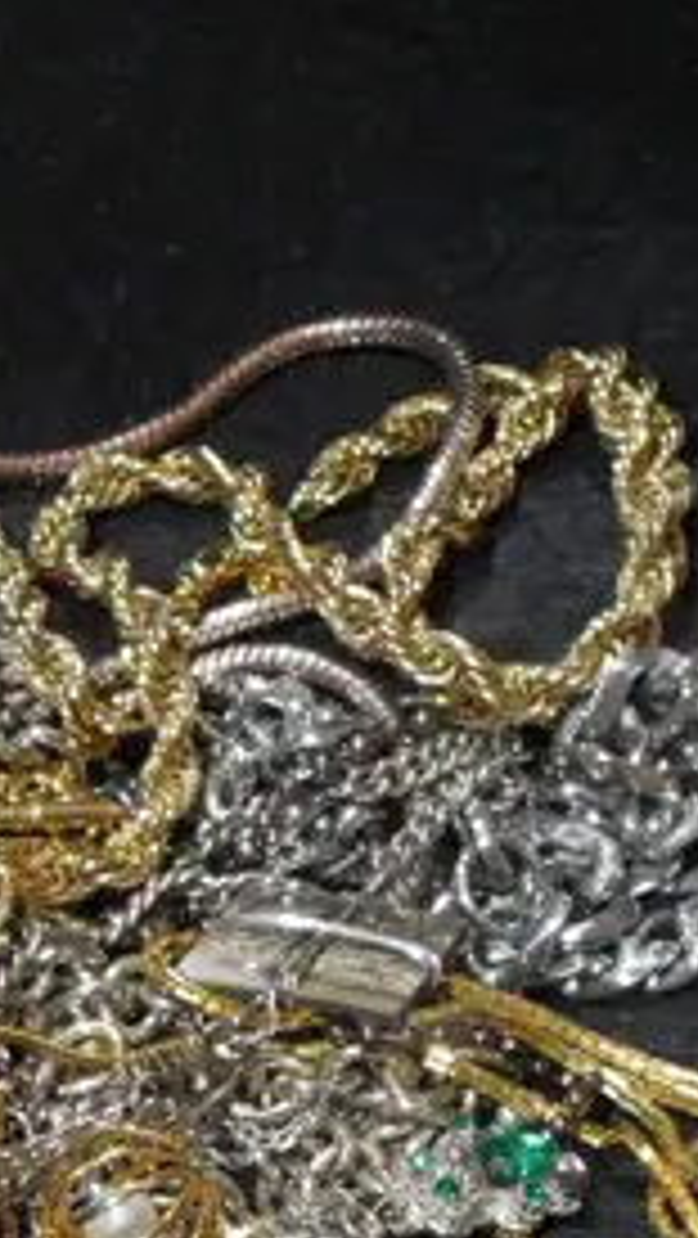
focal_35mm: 235
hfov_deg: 5.2
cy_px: 1098
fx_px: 7720
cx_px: 313
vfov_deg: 9.1
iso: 640
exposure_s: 1/60
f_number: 5.4
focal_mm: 29
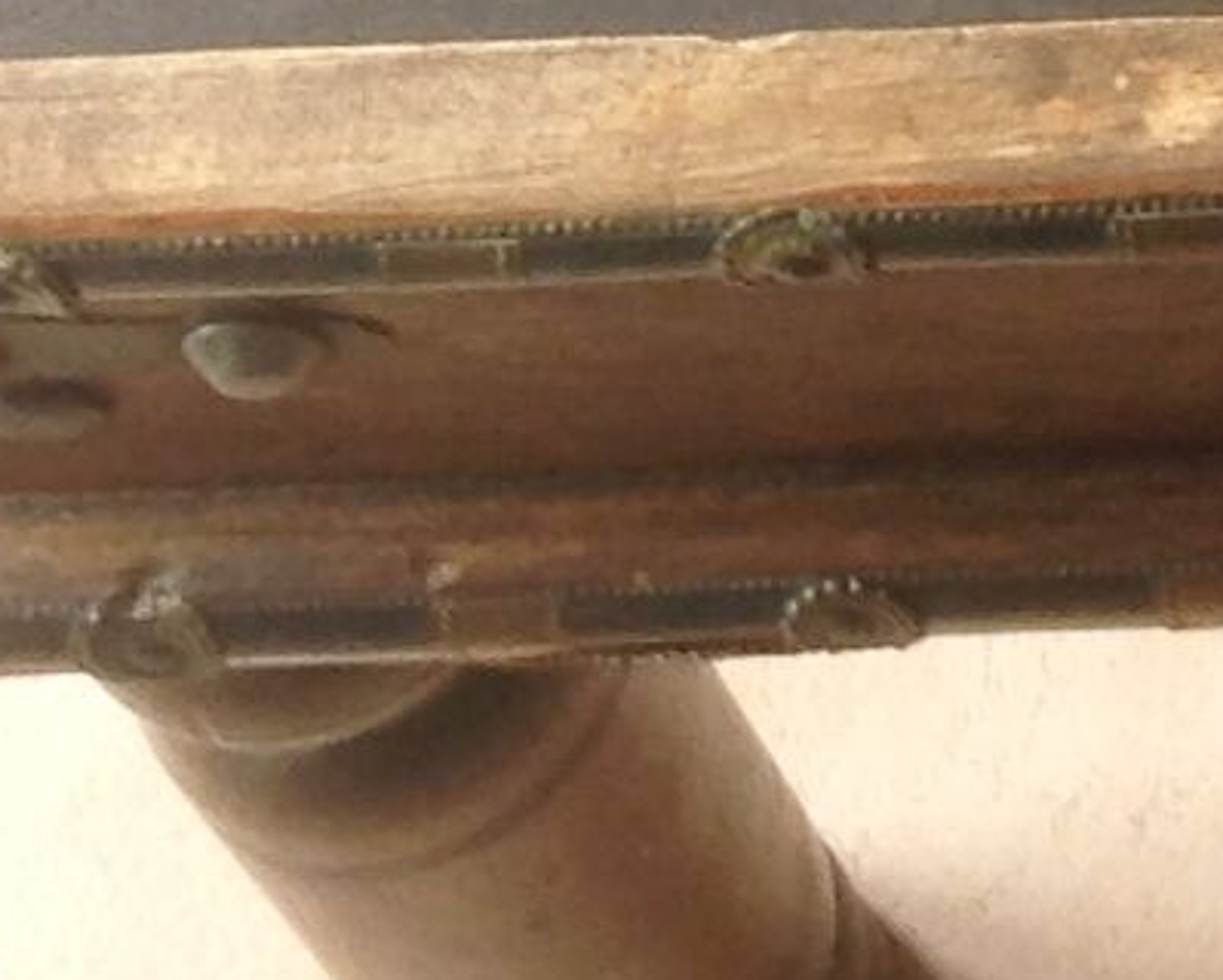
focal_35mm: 222
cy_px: -1828
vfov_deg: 6.4
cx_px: 3107
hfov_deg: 7.9
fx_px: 8041
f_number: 2.4
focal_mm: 4.28
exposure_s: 1/20
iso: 50
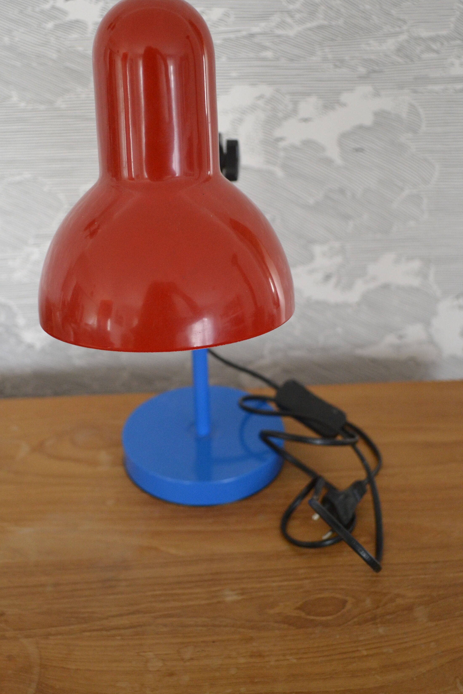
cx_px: 192
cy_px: 346
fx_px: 810
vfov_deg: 46.4
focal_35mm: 42
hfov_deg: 31.8
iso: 1100
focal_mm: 20
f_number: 3.8
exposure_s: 1/60
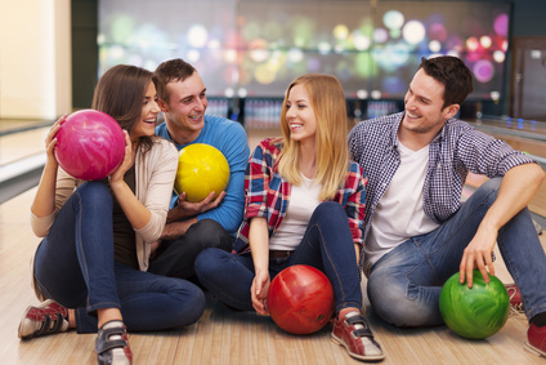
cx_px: 273
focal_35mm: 50
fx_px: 759
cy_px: 182
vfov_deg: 27.0
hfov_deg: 39.6
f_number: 2
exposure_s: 1/80
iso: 100
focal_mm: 50
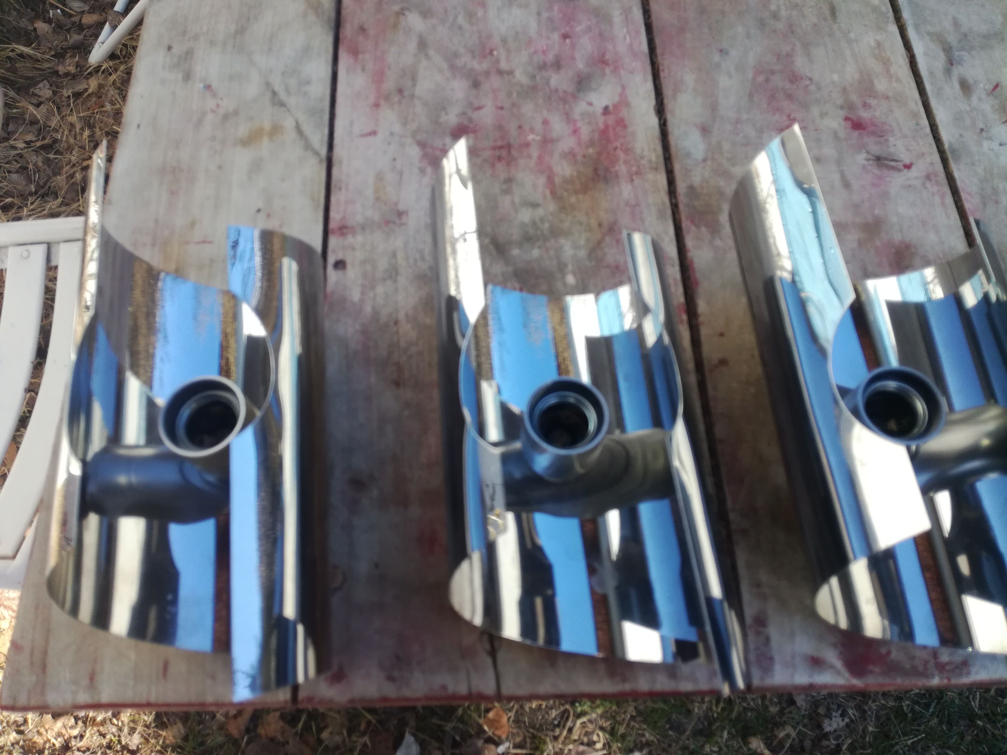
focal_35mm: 27
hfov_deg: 65.3
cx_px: 504
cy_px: 378
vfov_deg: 51.4
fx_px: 785
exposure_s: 1/320
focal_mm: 3.79
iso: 50
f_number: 2
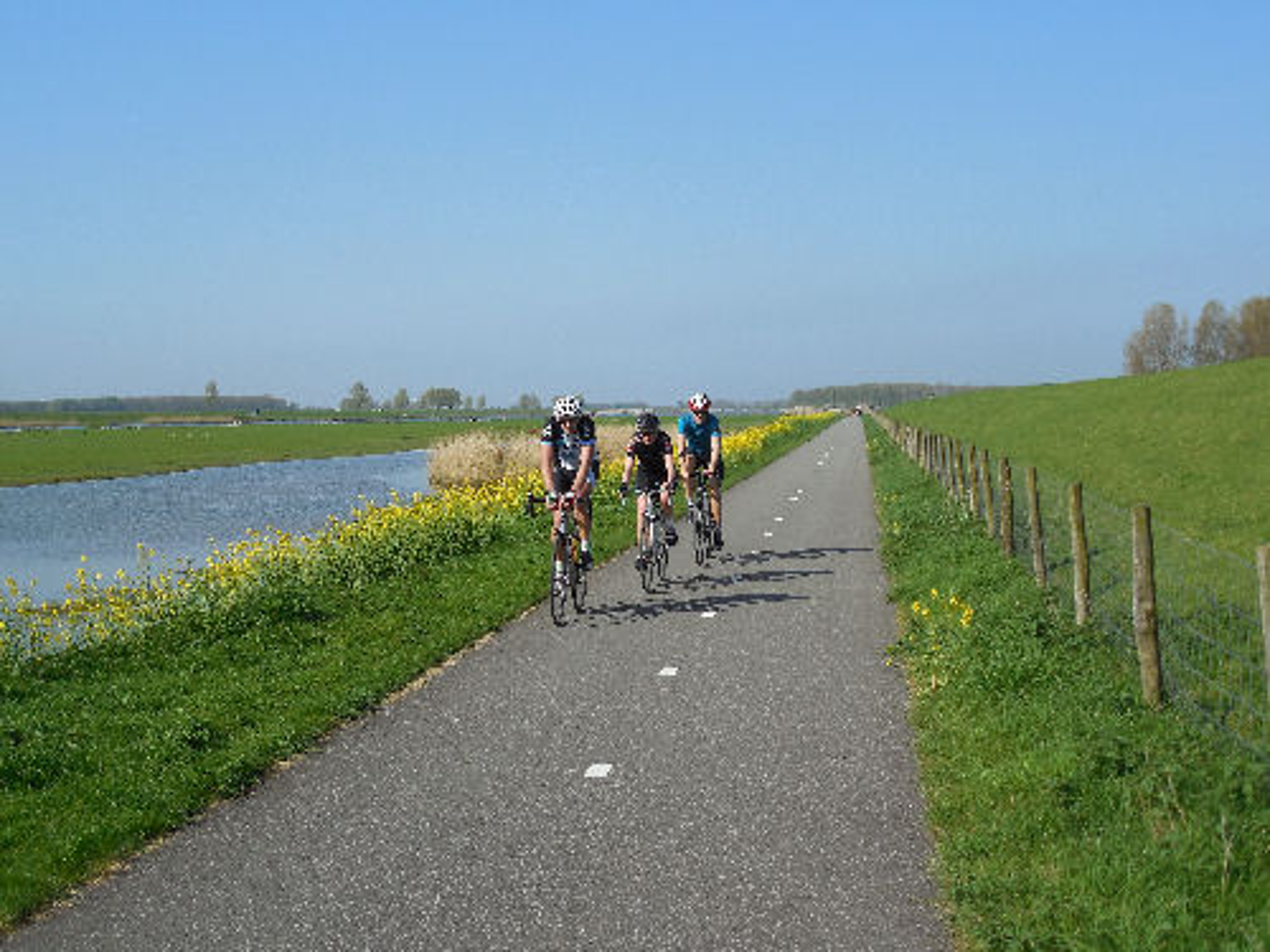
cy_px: 476
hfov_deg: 39.7
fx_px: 1761
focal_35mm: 48
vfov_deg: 30.3
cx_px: 635
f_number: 4
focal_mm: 8.7
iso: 125
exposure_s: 1/1000
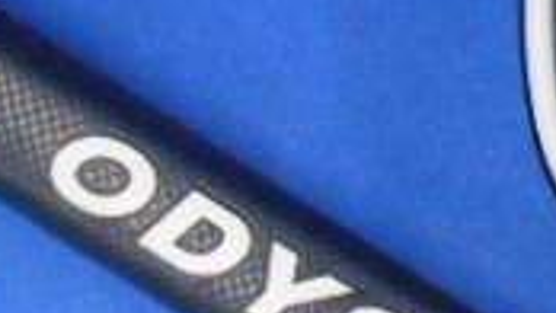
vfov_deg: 11.7
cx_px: 518
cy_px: 125
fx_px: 1534
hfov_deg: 20.1
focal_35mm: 104
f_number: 3.2
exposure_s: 1/125
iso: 800
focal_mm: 4.6
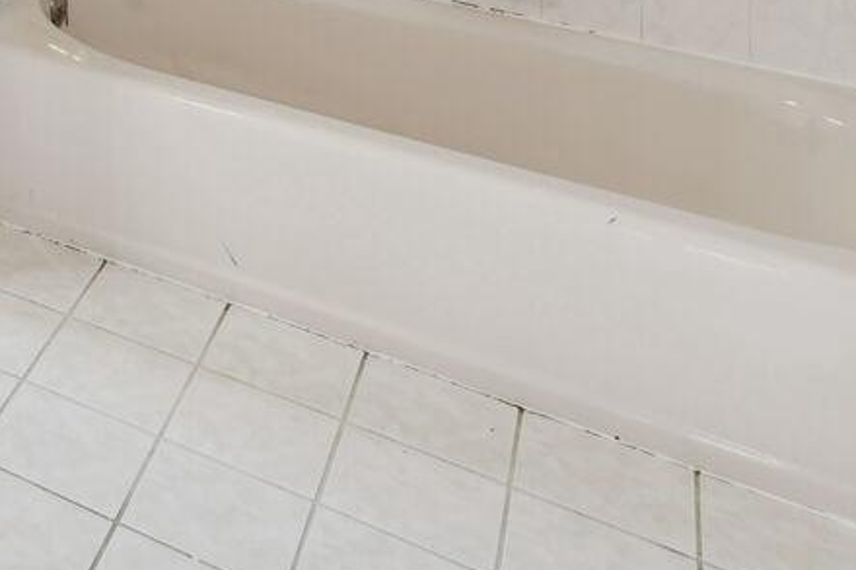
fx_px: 1307
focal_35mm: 55
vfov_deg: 17.9
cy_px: -539
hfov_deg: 26.7
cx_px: -407
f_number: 11
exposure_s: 1/8
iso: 200
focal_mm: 14
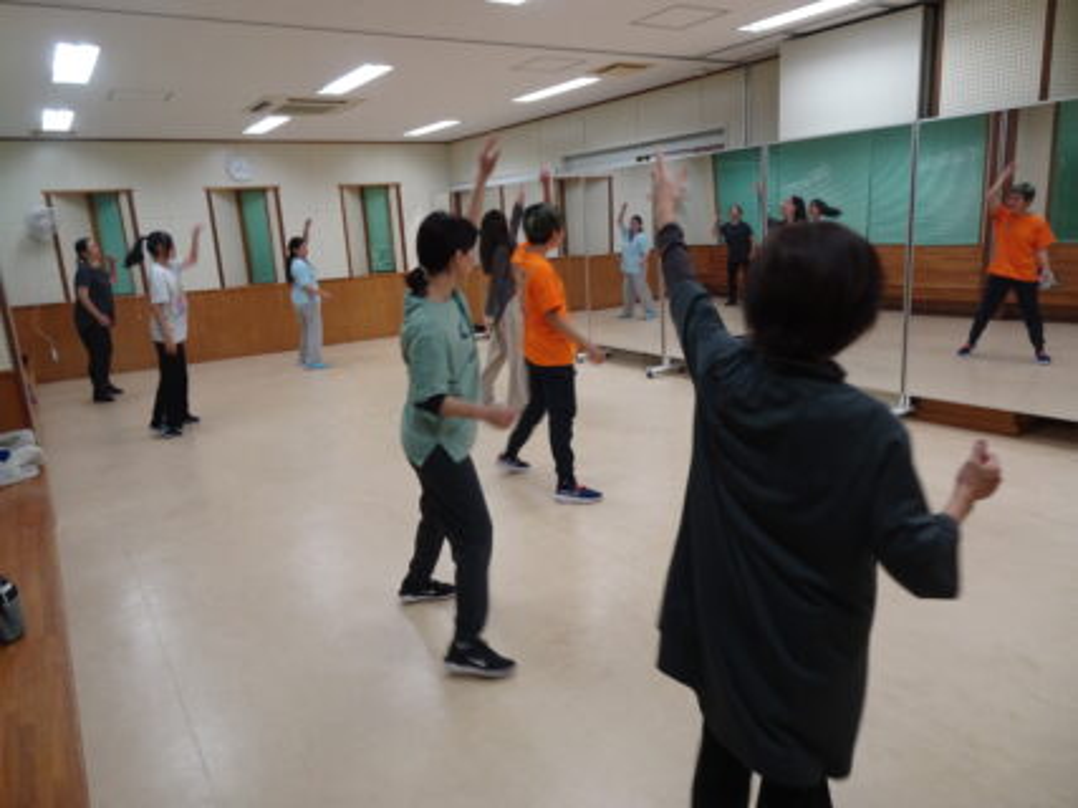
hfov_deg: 71.6
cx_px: 539
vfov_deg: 56.8
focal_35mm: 24
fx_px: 747
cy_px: 404
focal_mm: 4.1
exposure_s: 1/30
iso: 125
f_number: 3.5
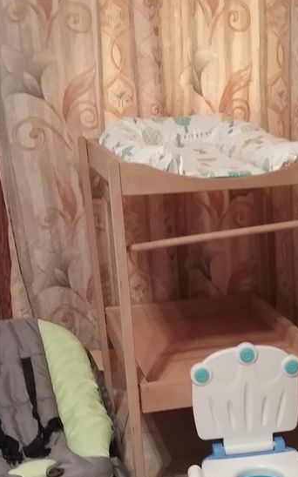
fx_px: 780
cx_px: 239
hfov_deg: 21.4
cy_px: 347
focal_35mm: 60
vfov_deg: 33.5
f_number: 2.2
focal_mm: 3.3
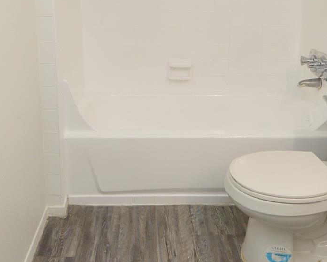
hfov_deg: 46.8
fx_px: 378
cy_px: 41
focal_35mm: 39
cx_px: 150
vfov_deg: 36.5
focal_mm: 12
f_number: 5
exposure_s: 1/100
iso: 400
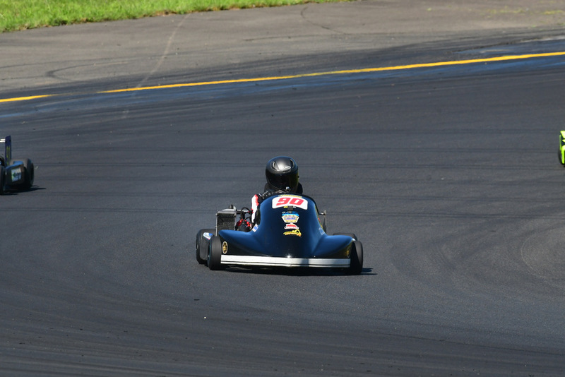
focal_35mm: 675
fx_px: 10597
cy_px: 188
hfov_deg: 3.1
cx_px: 282
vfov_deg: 2.0
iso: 500
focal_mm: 450
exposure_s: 1/640
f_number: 11
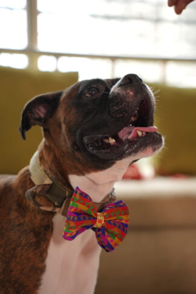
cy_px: 147
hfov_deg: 18.2
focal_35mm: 75
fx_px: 612
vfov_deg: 27.0
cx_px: 98
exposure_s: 1/320
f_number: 2.8
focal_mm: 75
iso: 1250
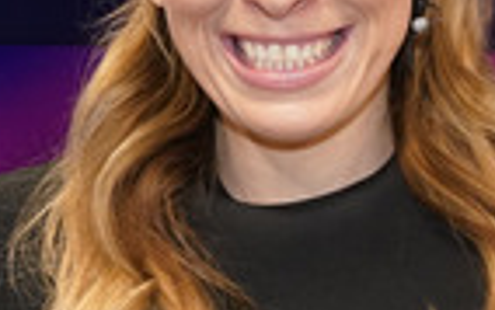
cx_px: 312
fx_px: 1485
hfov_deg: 18.9
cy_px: 122
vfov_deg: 11.9
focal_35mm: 110
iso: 2000
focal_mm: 34
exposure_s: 1/125
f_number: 5.6
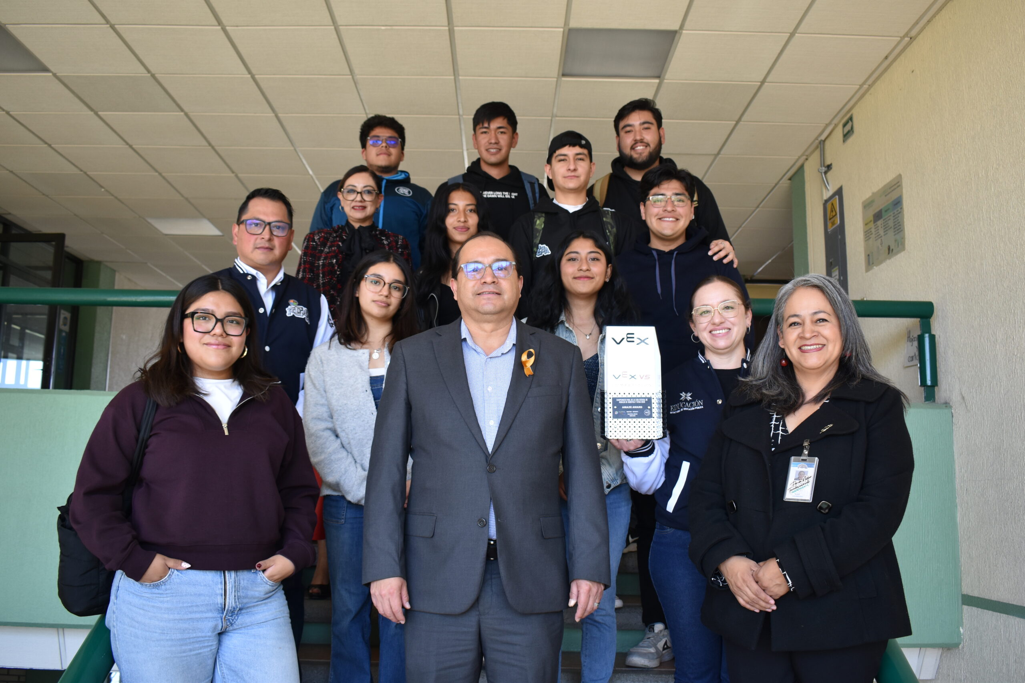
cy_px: 342
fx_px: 940
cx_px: 512
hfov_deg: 57.2
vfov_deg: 40.0
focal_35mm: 33
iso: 400
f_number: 4.5
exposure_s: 1/80
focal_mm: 22
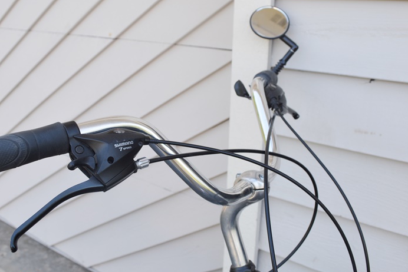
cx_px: 170
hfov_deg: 49.3
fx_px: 442
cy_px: 125
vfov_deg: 34.2
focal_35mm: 39
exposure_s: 1/160
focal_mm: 20
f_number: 6.3
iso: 200
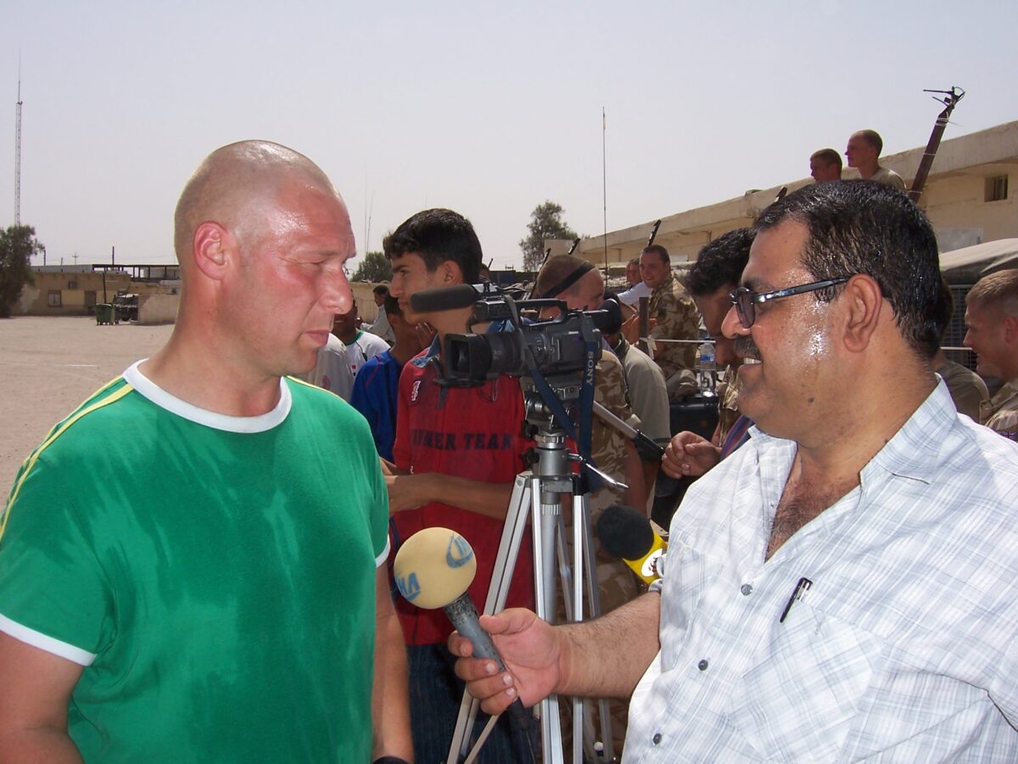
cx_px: 509
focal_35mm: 36
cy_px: 382
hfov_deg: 51.4
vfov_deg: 39.7
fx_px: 1059
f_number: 4.8
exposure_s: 1/1000
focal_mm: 6
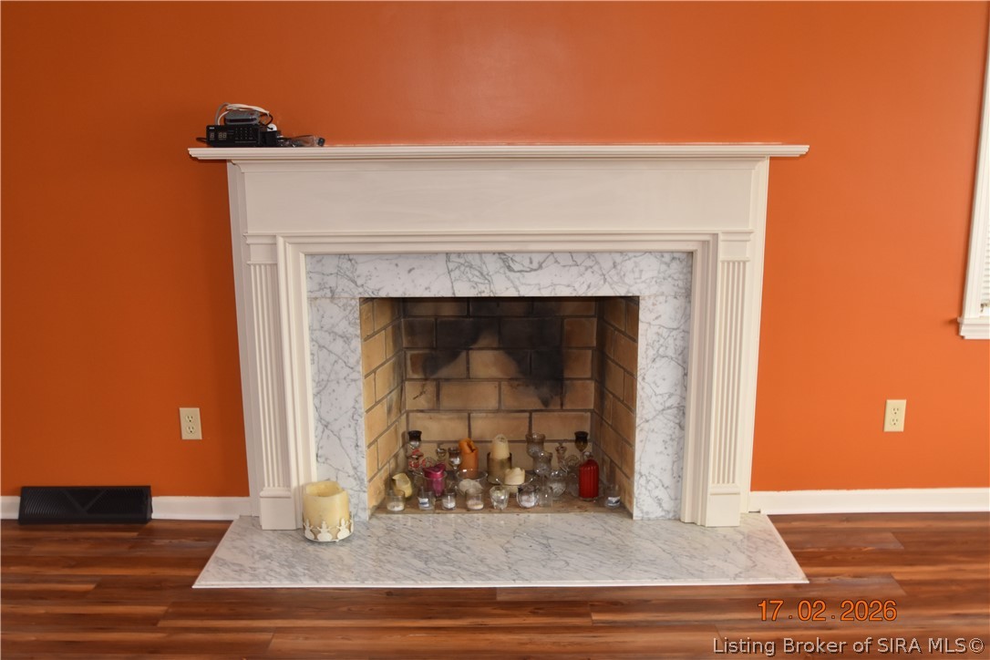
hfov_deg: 53.1
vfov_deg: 36.9
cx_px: 495
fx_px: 990
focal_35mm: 36
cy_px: 330
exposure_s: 1/100
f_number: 5
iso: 800
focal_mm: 24
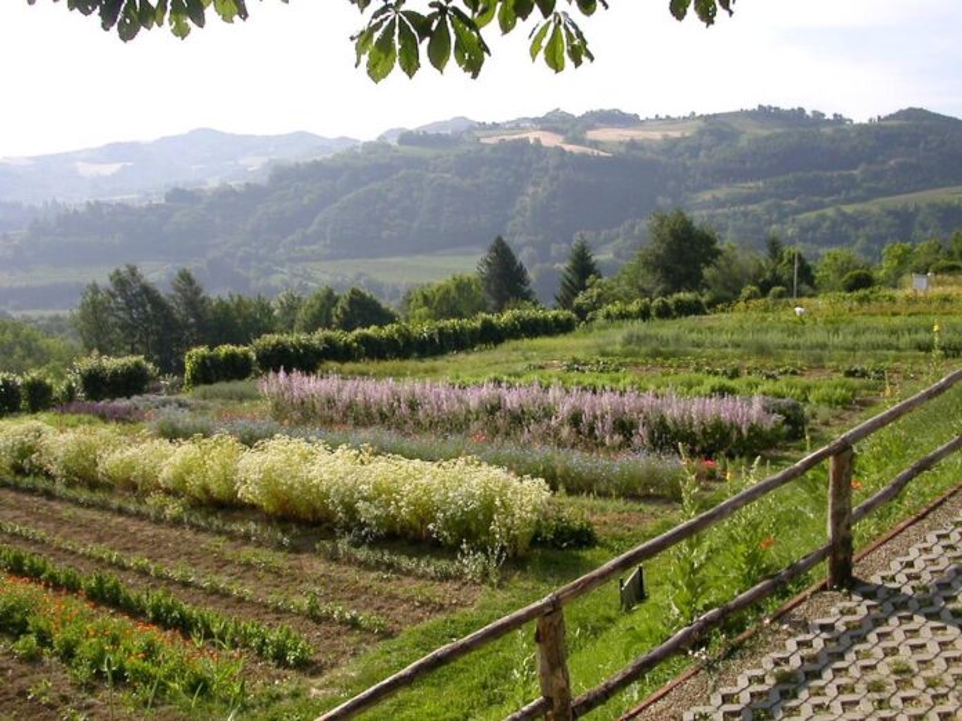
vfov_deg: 38.7
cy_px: 360
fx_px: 1028
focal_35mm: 37
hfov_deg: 50.1
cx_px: 481
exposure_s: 1/378
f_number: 4.5
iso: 100
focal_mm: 5.6
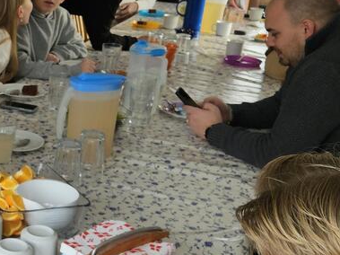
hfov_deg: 25.7
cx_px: -33
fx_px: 687
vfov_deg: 21.0
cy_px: 134
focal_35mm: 70
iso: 100
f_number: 1.8
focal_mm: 5.4
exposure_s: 1/180
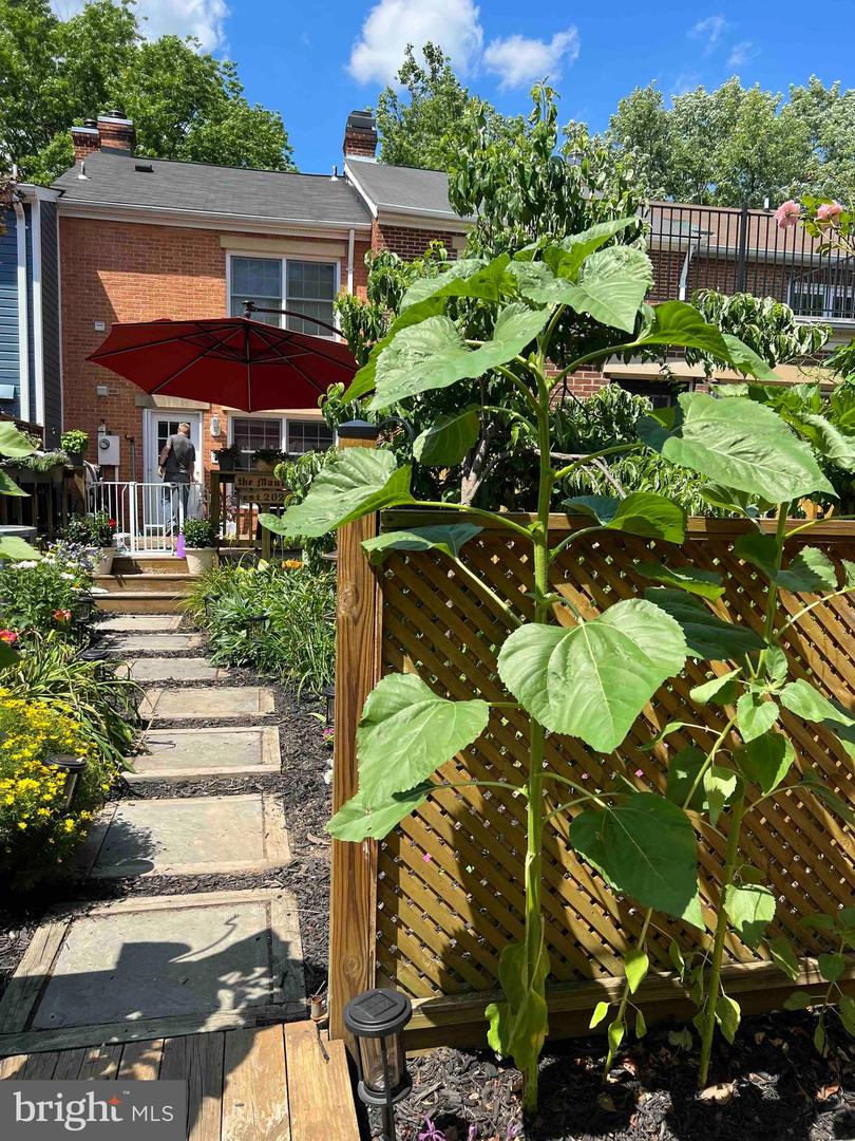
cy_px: 570
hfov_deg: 53.1
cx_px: 428
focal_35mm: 26
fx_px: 856
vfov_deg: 67.3
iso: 50
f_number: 1.5
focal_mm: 5.7
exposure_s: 1/2208
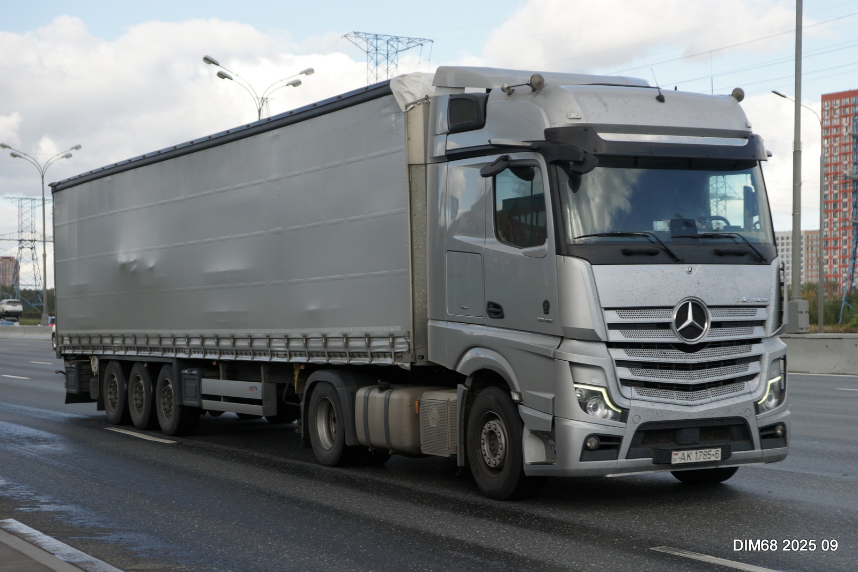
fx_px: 1311
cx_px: 429
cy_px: 286
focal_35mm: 55
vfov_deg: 24.6
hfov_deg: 36.2
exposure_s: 1/1000
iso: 200
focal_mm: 55
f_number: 3.2
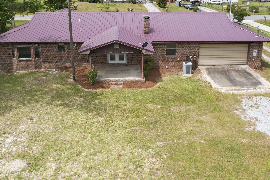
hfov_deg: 54.4
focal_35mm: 35
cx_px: 143
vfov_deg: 37.0
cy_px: 45
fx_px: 262
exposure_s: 1/1000
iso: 100
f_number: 2.8
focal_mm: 8.38
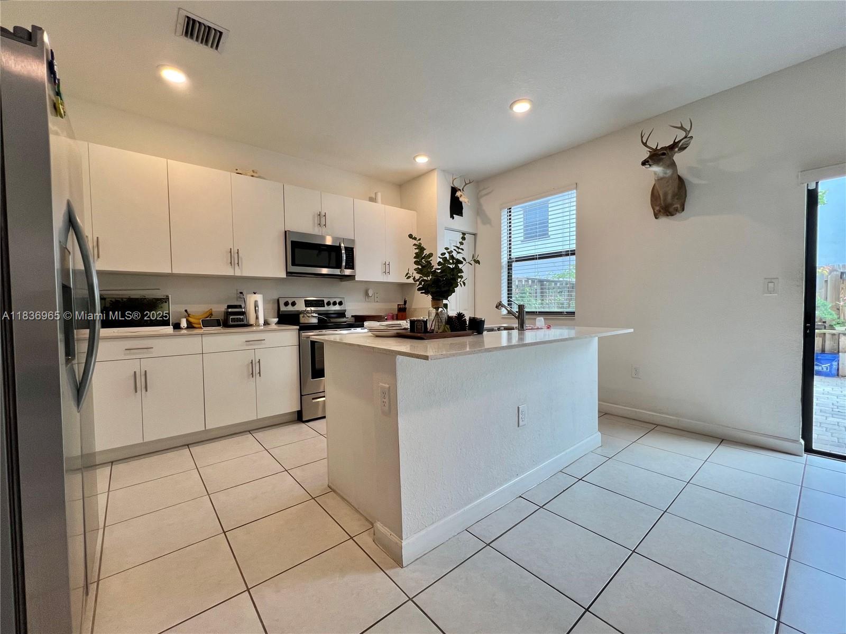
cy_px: 317
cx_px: 423
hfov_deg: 106.2
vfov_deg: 89.9
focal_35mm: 13
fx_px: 318
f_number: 1.8
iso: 100
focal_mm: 1.57
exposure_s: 1/120
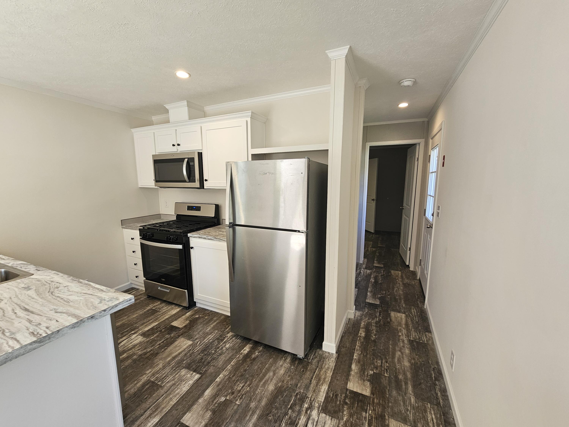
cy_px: 214
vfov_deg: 89.9
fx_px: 214
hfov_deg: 106.2
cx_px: 284
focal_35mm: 13
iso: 64
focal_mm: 2.2
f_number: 2.2
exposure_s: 1/60
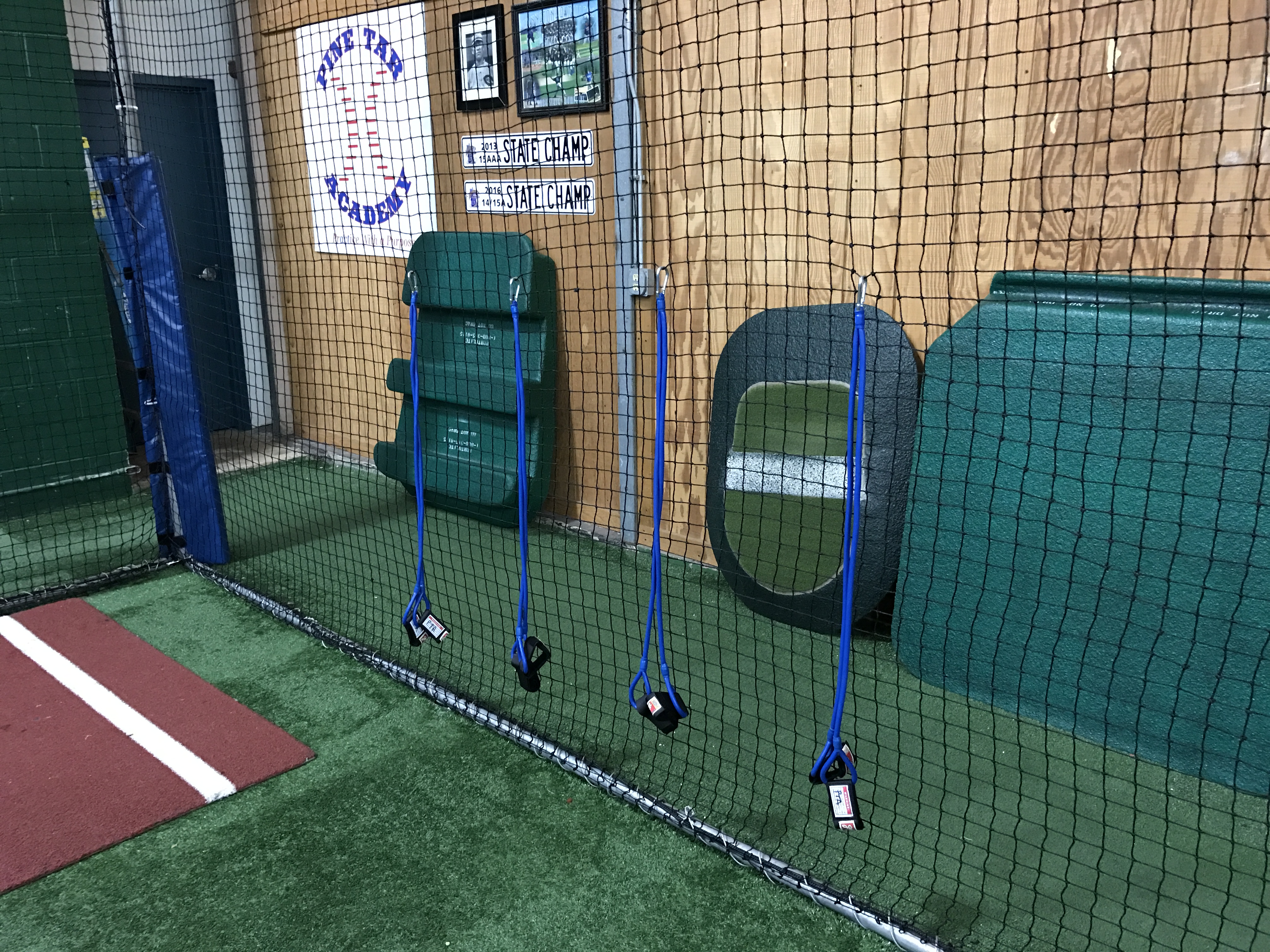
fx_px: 1027
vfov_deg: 49.7
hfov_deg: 63.4
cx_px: 635
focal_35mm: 28
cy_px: 476
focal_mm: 3.99
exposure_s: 1/6
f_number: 1.8
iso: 100
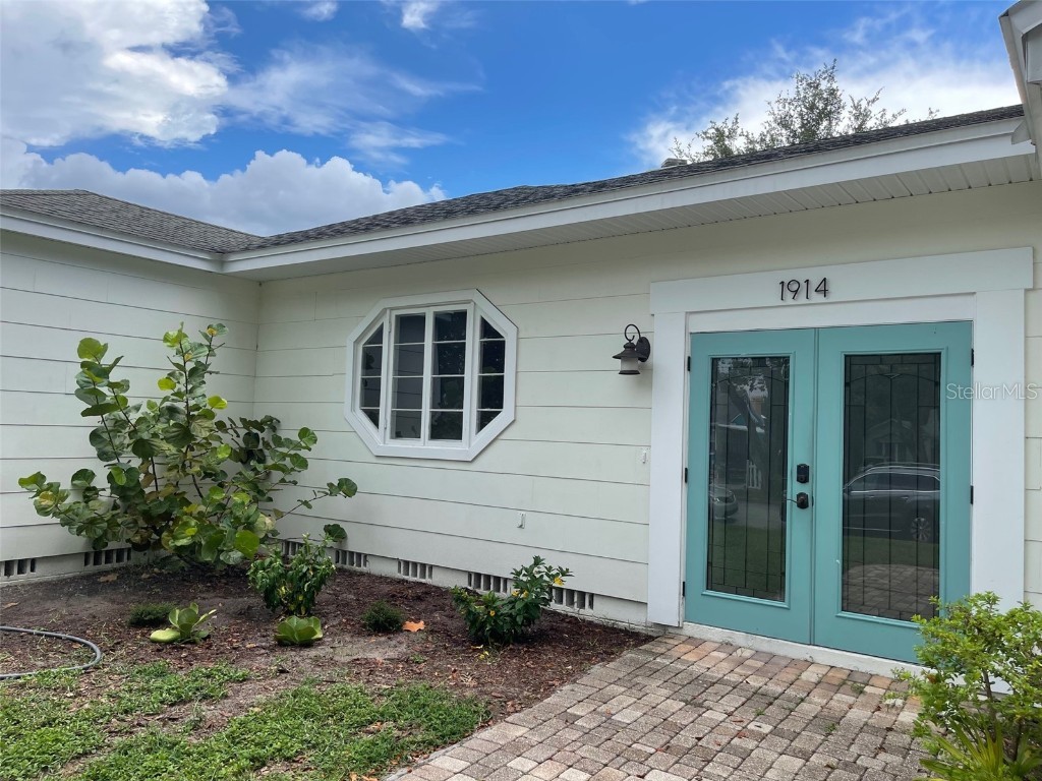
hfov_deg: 67.3
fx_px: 783
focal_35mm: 26
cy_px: 390
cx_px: 521
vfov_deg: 53.1
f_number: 1.6
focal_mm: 5.1
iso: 32
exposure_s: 1/1475
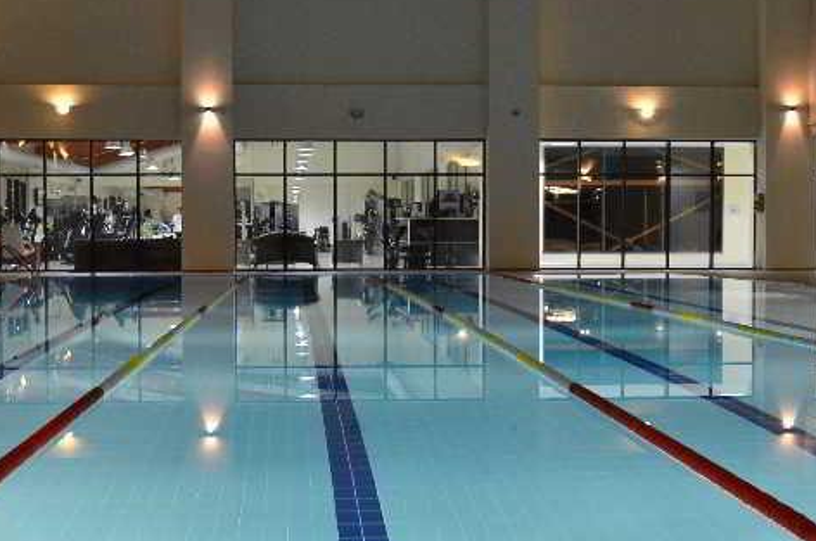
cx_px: 379
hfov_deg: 32.9
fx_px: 1380
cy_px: 294
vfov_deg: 22.2
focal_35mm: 61
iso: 800
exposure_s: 1/8
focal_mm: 24
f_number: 5
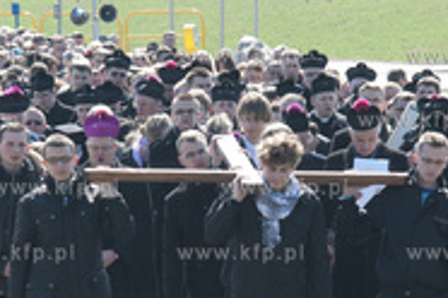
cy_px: 219
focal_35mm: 435
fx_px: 5414
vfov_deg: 3.2
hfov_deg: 4.7
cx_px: 140
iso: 100
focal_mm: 135
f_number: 7.1
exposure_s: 1/100
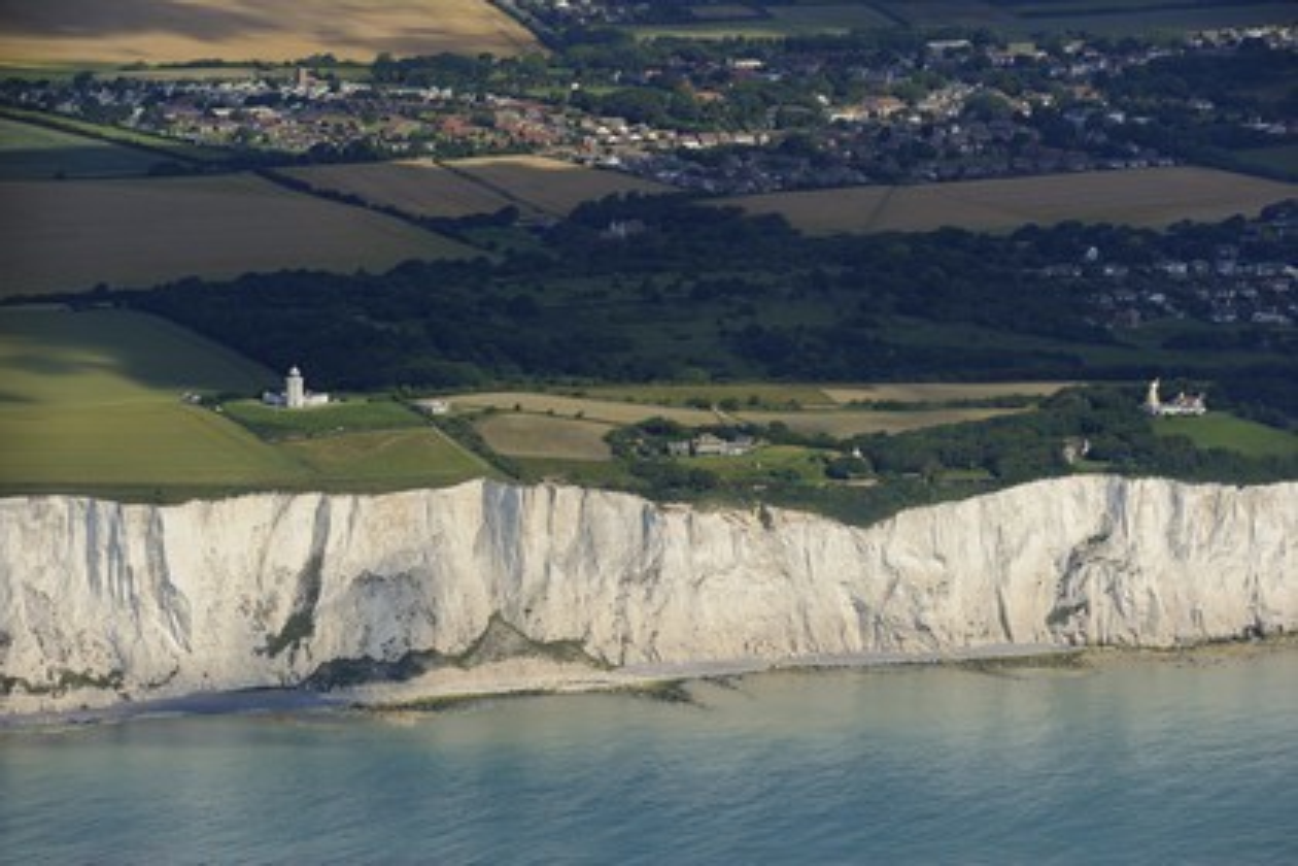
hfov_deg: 10.3
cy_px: 433
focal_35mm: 200
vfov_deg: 6.9
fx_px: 7211
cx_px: 649
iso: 400
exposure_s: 1/800
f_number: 10
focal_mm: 200
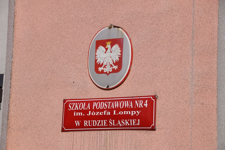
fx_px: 703
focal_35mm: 112
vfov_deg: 12.2
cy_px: 75
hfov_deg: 18.2
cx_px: 112
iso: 100
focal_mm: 75
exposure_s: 1/500
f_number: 9
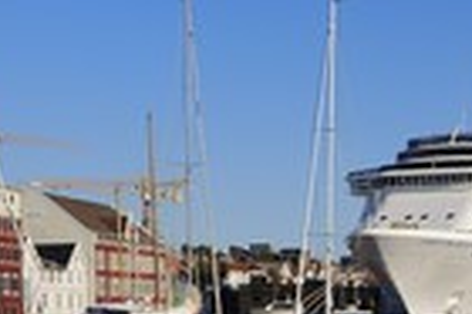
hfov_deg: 18.5
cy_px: 358
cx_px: 455
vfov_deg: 12.4
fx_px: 1414
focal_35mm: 108
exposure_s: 1/160
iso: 200
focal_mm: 36
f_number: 18
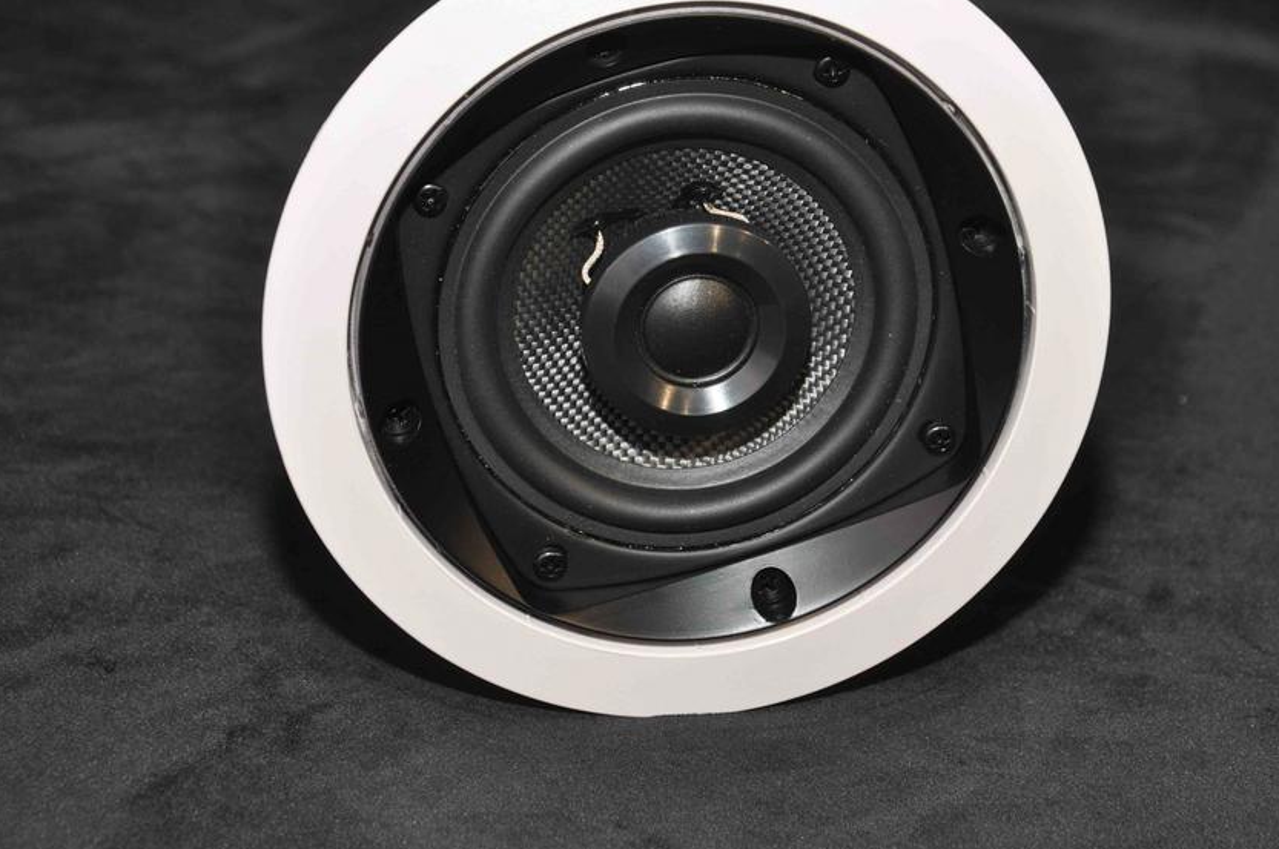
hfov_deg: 15.9
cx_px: 742
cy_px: 350
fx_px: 4577
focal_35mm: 129
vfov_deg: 10.6
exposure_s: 1/30
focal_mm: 70
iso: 200
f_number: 8
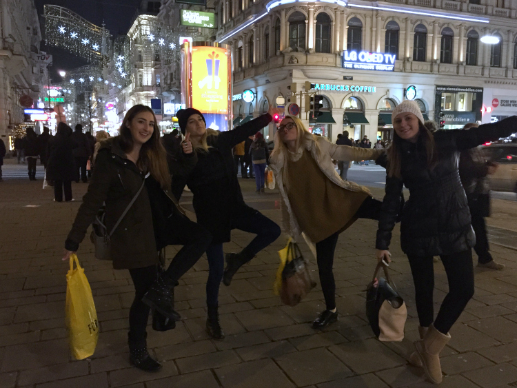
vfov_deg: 48.3
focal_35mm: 29
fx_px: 433
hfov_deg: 61.6
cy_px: 194
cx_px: 258
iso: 320
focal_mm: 4.15
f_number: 2.2
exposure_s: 1/15
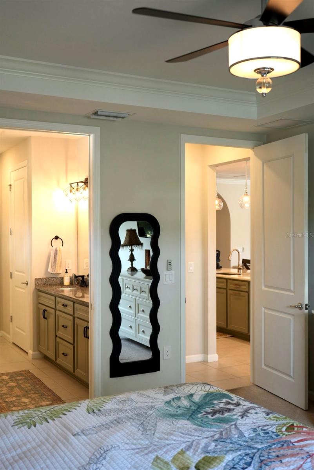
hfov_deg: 33.4
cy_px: 235
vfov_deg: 48.4
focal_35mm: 40
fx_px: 523
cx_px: 157
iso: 800
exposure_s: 1/160
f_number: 4
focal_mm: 40
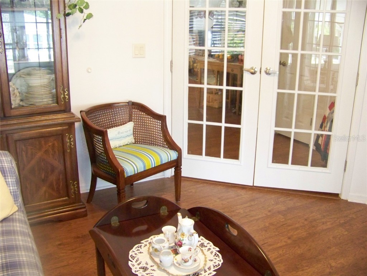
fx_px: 382
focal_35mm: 36
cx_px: 184
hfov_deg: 51.4
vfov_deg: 39.7
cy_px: 138
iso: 500
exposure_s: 1/30
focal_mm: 5.85
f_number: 2.8
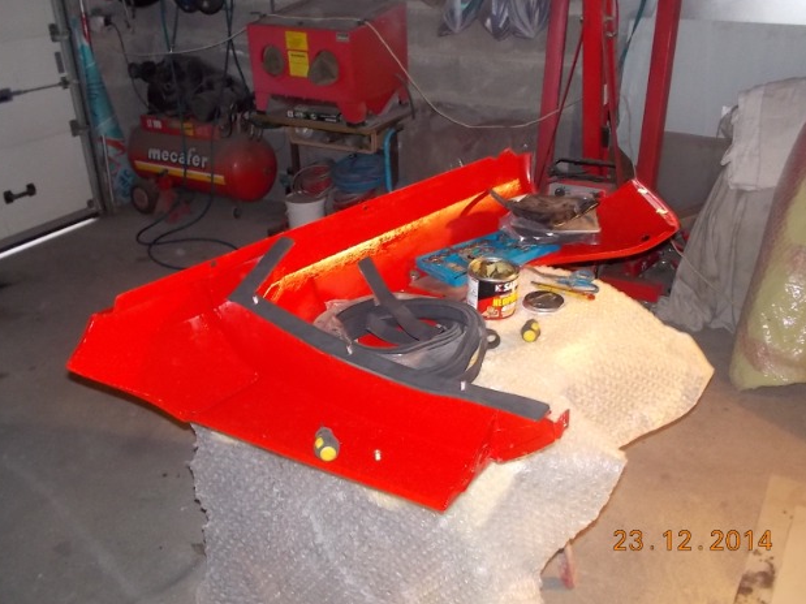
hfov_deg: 60.0
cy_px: 302
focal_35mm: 30
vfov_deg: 46.8
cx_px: 398
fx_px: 698
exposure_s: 1/25
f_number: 3.3
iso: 250
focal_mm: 4.1
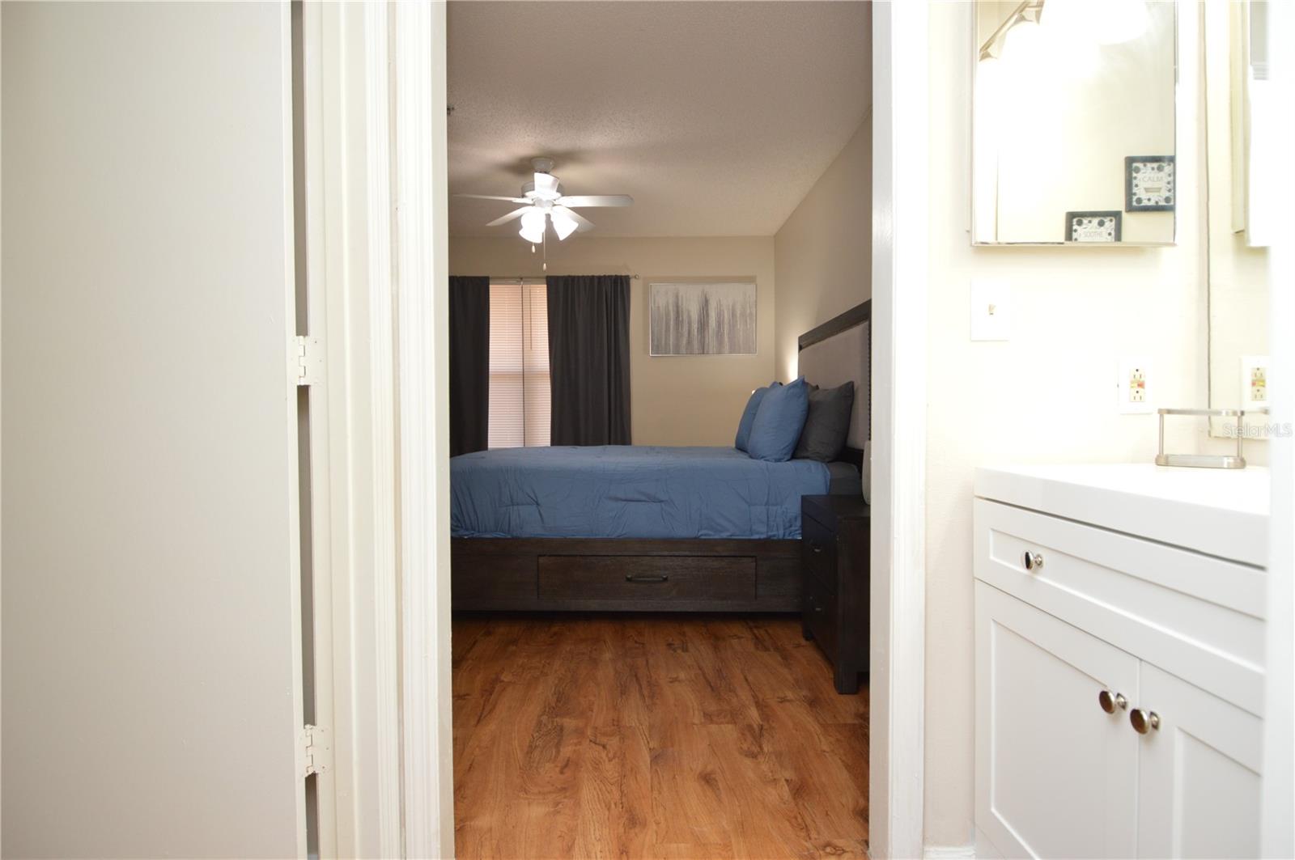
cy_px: 430
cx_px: 648
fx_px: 647
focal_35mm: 18
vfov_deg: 67.3
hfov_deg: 90.1
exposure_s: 1/60
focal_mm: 12
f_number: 4
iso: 450
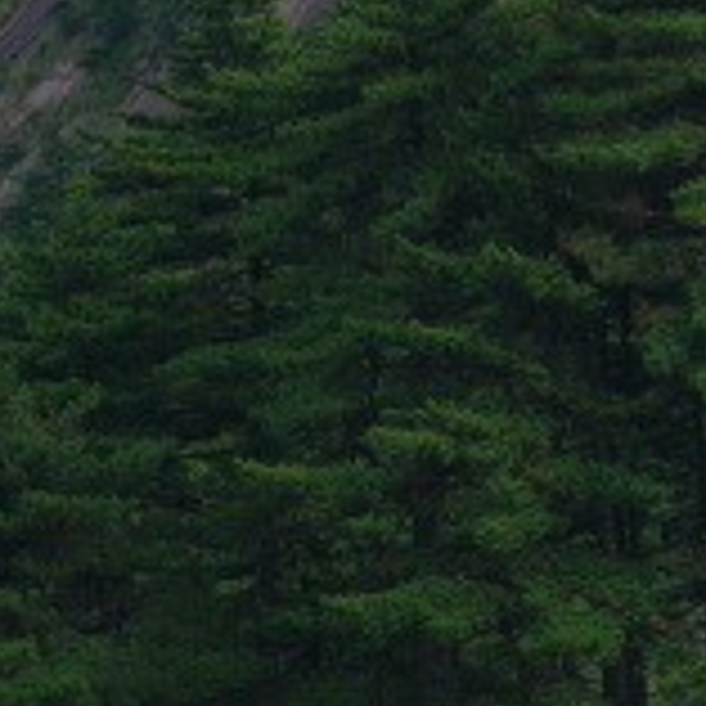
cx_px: 0
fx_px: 4615
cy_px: -313
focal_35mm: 200
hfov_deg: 8.7
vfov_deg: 8.6
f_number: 5.6
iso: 100
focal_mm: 24
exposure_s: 1/250
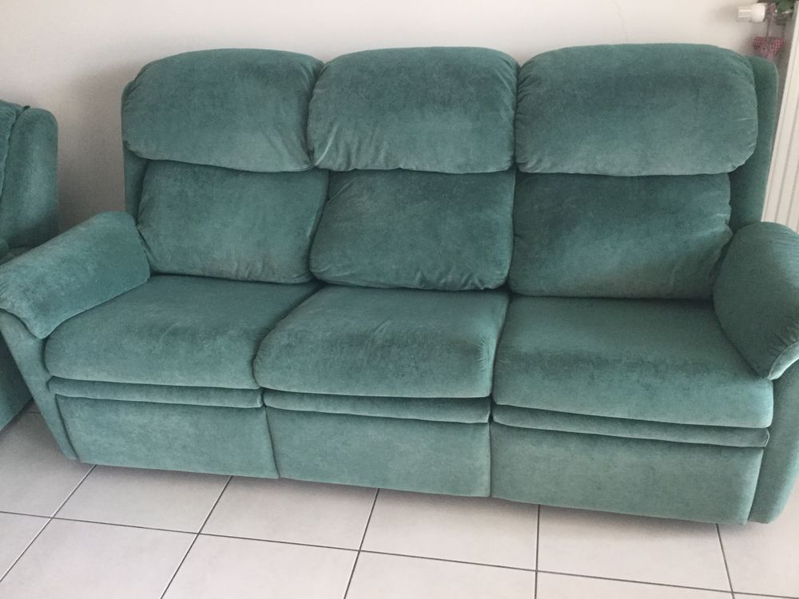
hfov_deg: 58.4
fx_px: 716
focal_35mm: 31
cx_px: 400
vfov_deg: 45.4
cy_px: 300
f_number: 2.4
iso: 160
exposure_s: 1/33
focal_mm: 3.3
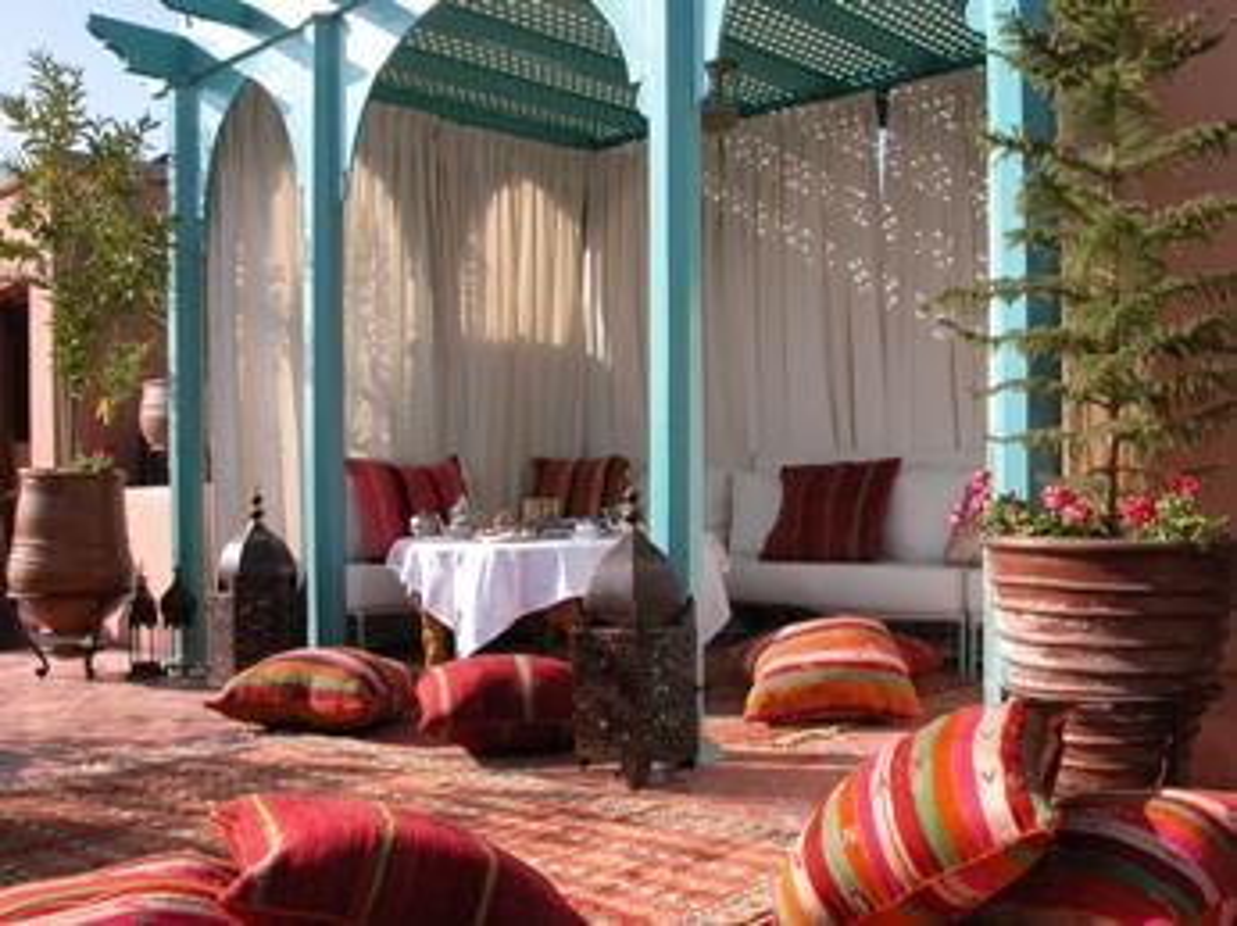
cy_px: 463
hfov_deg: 52.7
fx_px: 1250
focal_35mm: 35
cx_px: 618
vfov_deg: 40.7
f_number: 6.3
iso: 100
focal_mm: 8.9
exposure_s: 1/326
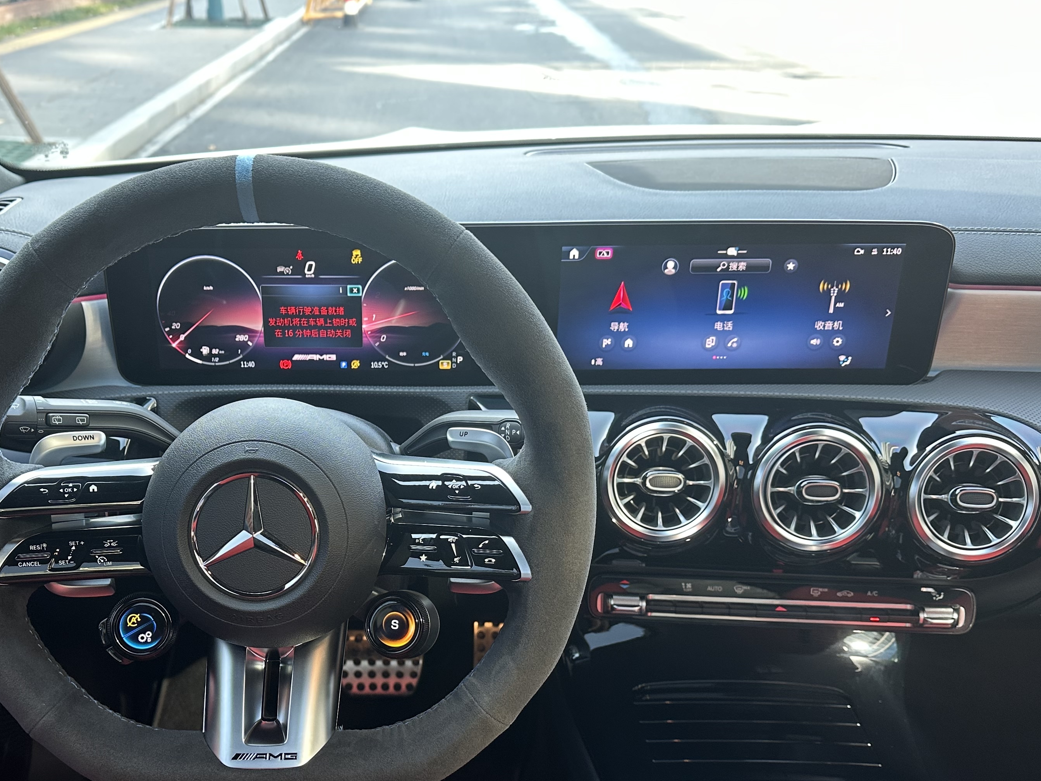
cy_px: 549
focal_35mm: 36
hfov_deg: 50.7
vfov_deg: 39.0
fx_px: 1083
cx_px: 378
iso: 125
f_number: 1.78
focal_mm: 6.86
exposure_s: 1/100
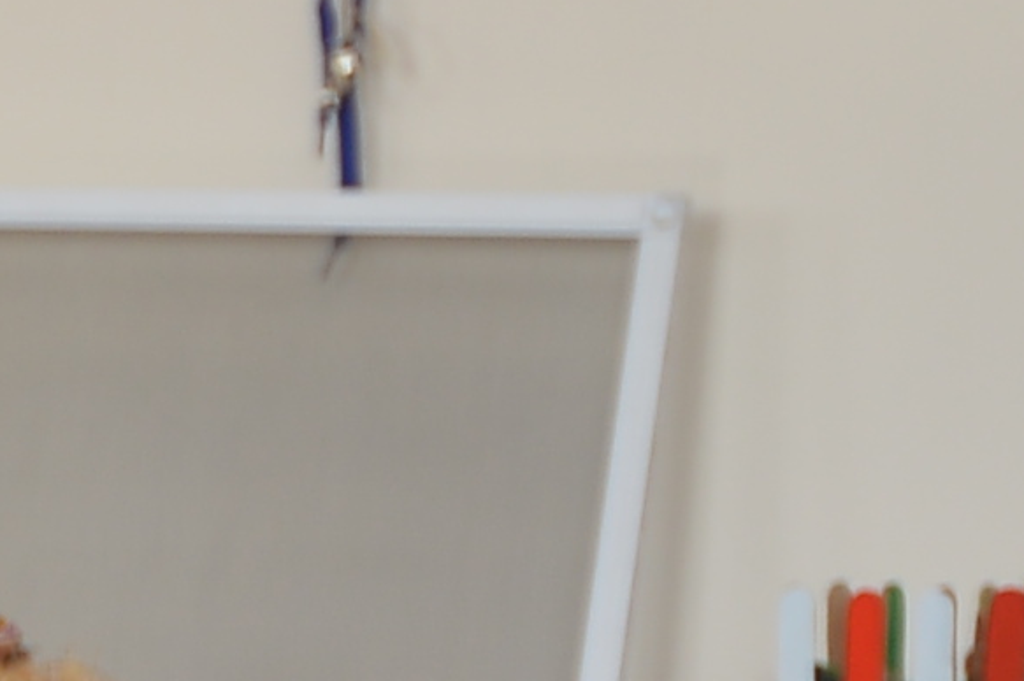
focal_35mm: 271
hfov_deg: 6.6
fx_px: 7704
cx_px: -2434
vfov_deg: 5.0
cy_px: 906
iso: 160
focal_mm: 35
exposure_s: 1/125
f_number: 5.6
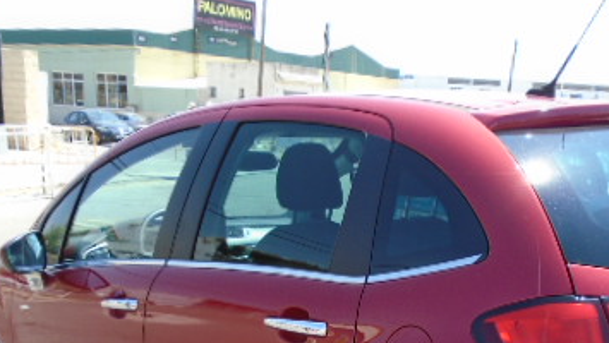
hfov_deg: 40.4
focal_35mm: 51
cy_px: 374
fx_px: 824
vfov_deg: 22.3
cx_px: 362
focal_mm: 4.6
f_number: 3.2
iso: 100
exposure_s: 1/320
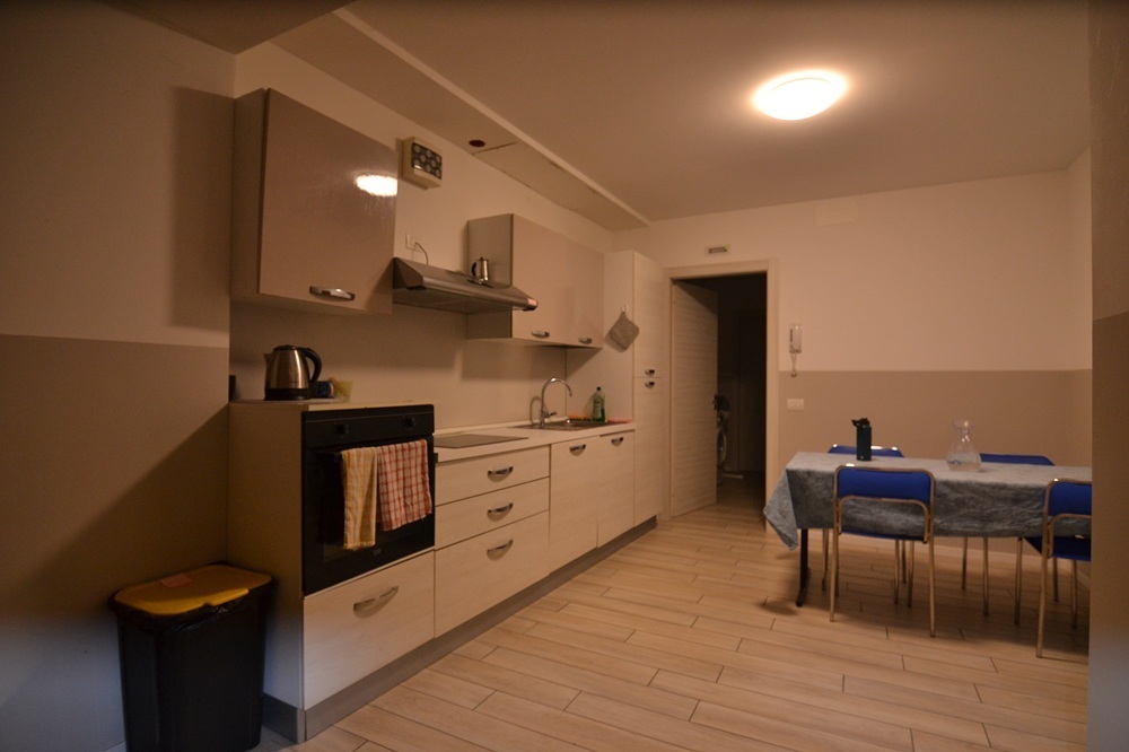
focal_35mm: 17
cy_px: 376
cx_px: 564
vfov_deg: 69.6
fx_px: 541
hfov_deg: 92.5
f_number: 2.8
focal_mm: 11.5
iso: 720
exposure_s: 1/60
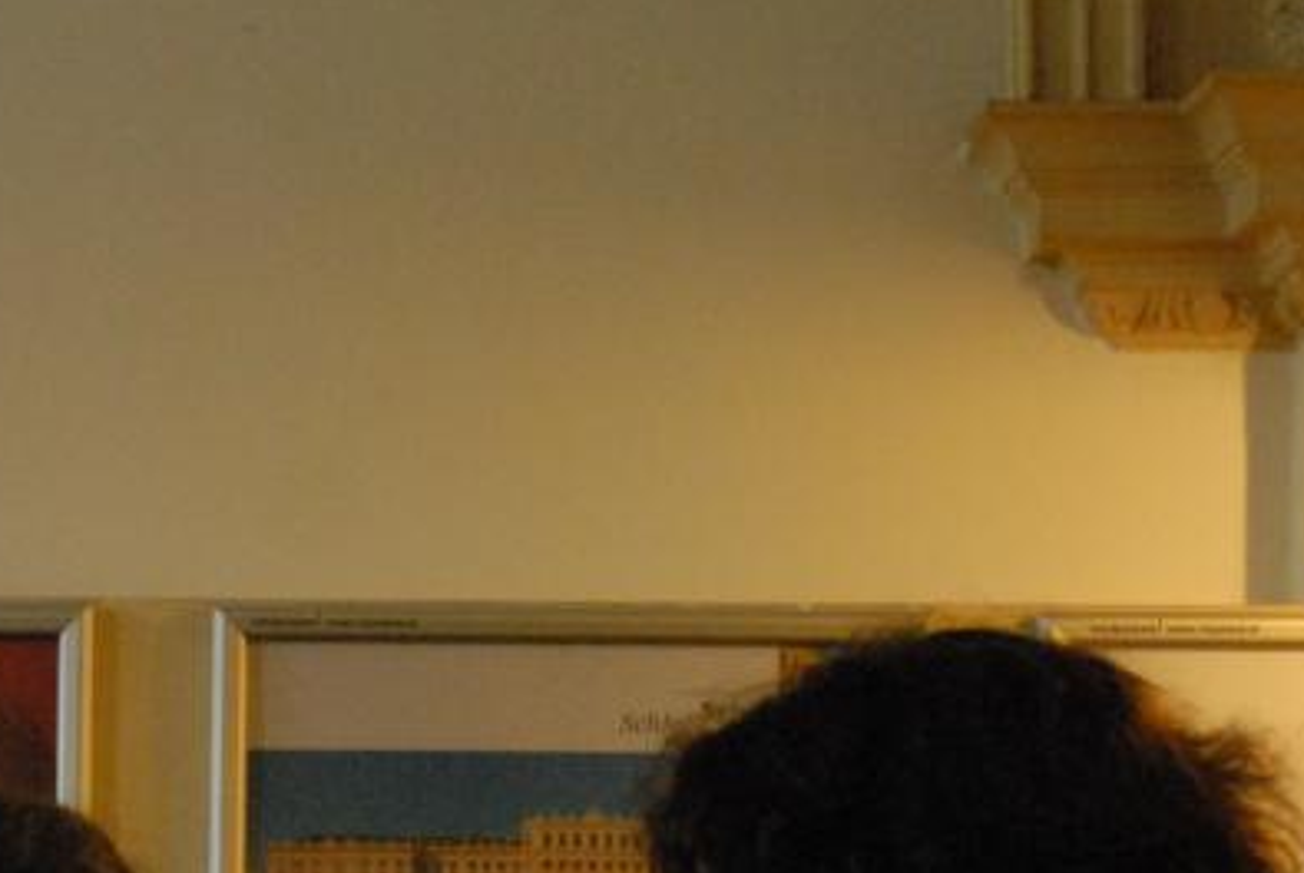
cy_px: 1129
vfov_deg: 13.4
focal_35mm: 99
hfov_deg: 20.3
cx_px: 207
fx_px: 3591
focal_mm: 24
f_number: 3.8
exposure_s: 1/20
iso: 1600
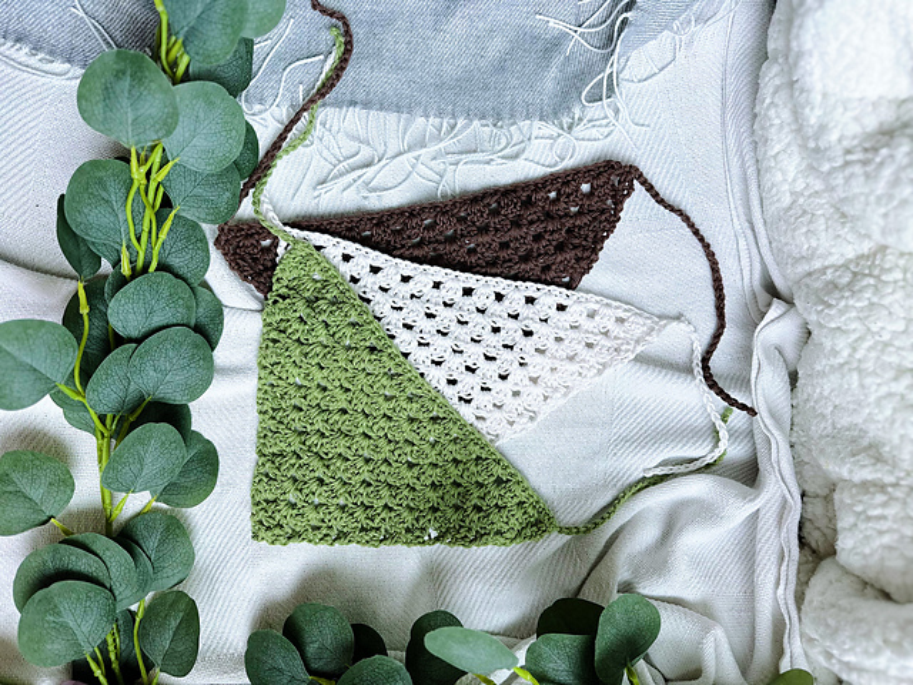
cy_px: 342
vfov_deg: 56.8
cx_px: 456
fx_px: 633
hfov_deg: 71.6
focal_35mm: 24
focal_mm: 6.86
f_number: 1.78
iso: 100
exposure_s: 1/120
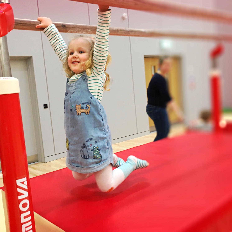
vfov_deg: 47.2
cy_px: 119
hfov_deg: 46.7
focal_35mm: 35
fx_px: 265
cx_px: 85
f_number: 2.2
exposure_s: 1/33
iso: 80
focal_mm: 4.15
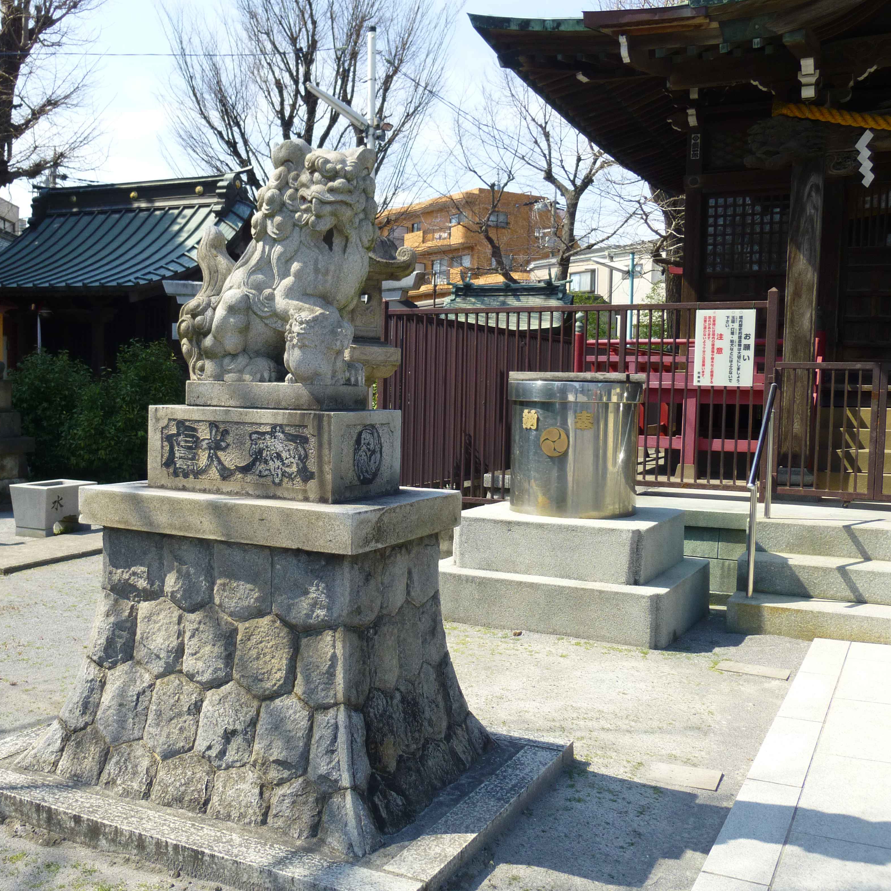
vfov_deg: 47.2
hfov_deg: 46.8
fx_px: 1019
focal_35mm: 35
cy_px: 442
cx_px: 334
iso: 100
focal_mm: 5.2
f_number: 3.3
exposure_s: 1/640
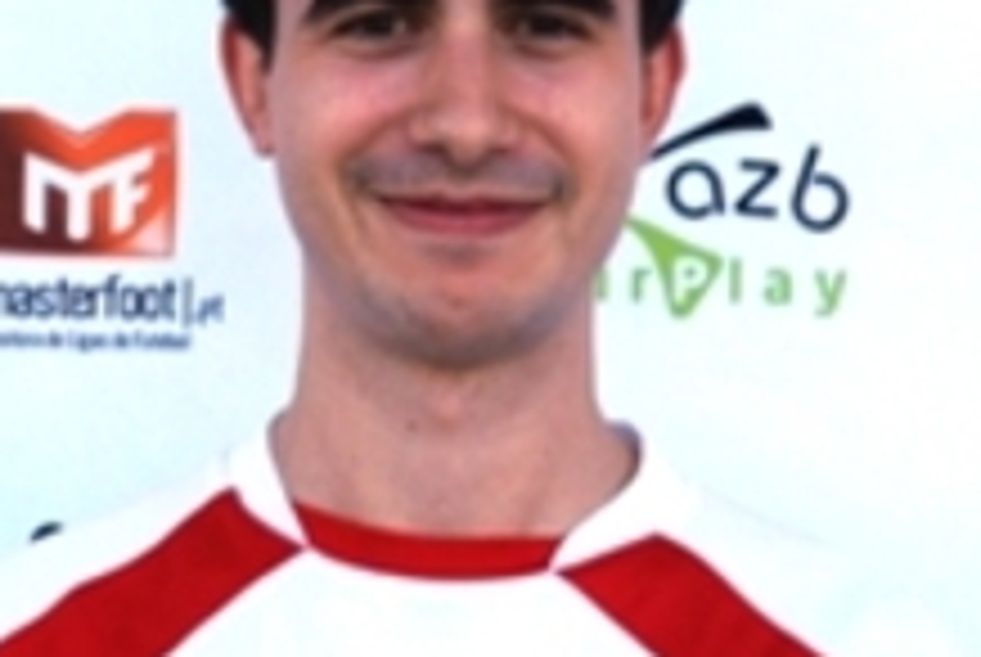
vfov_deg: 6.1
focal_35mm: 227
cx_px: 441
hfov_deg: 9.0
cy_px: 274
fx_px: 6204
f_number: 5.6
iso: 125
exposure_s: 1/125
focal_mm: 55
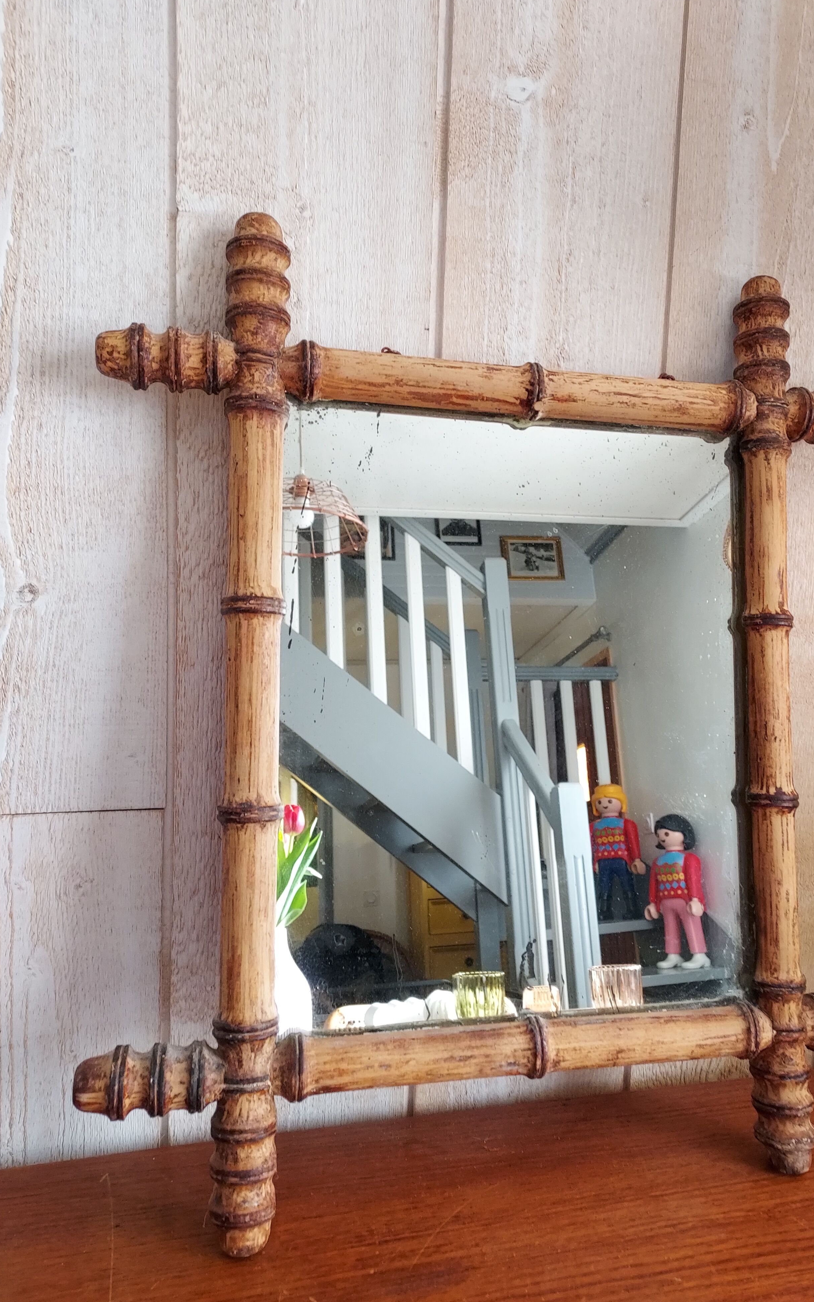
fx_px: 923
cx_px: 485
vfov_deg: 70.4
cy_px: 645
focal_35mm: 26
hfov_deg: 47.3
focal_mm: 4.6
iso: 160
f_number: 1.8
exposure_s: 1/60
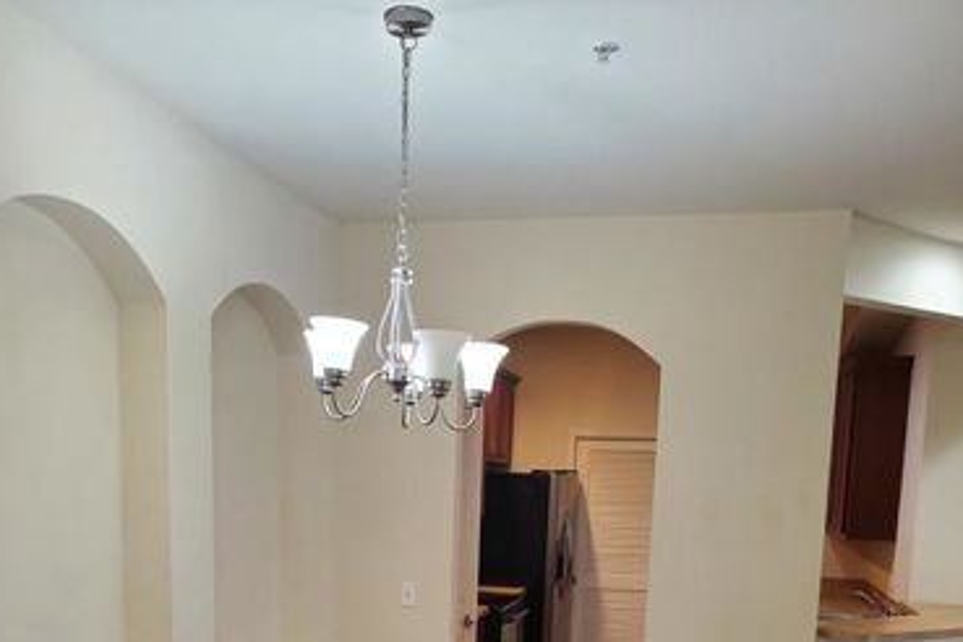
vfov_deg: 31.2
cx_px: 463
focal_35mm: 39
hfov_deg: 49.5
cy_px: 671
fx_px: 1043
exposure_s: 1/40
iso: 250
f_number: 2.4
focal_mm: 4.3
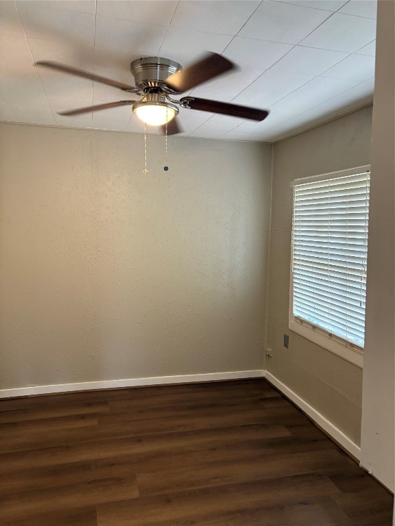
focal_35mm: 26
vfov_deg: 67.3
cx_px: 198
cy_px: 263
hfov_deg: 53.1
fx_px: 396
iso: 200
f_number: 1.6
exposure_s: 1/60
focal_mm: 5.96
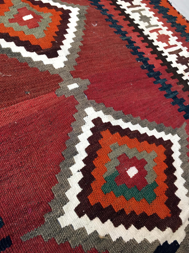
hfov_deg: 48.2
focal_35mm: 29
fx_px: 211
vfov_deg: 61.7
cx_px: 94
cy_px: 126
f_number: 2.2
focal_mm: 4.15
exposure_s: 1/33
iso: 125
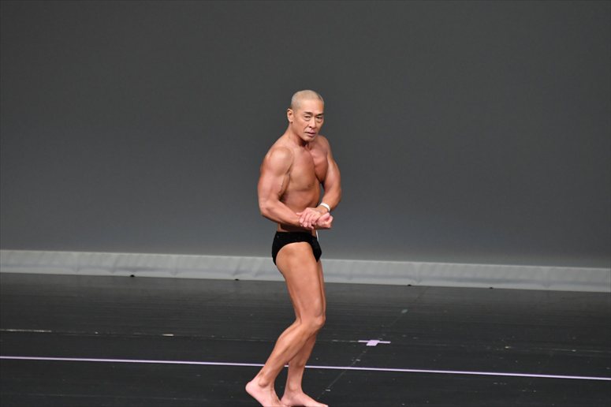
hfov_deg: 5.5
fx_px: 6362
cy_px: 204
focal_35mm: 375
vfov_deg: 3.7
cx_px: 306
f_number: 5.6
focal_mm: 250
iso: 4000
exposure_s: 1/400
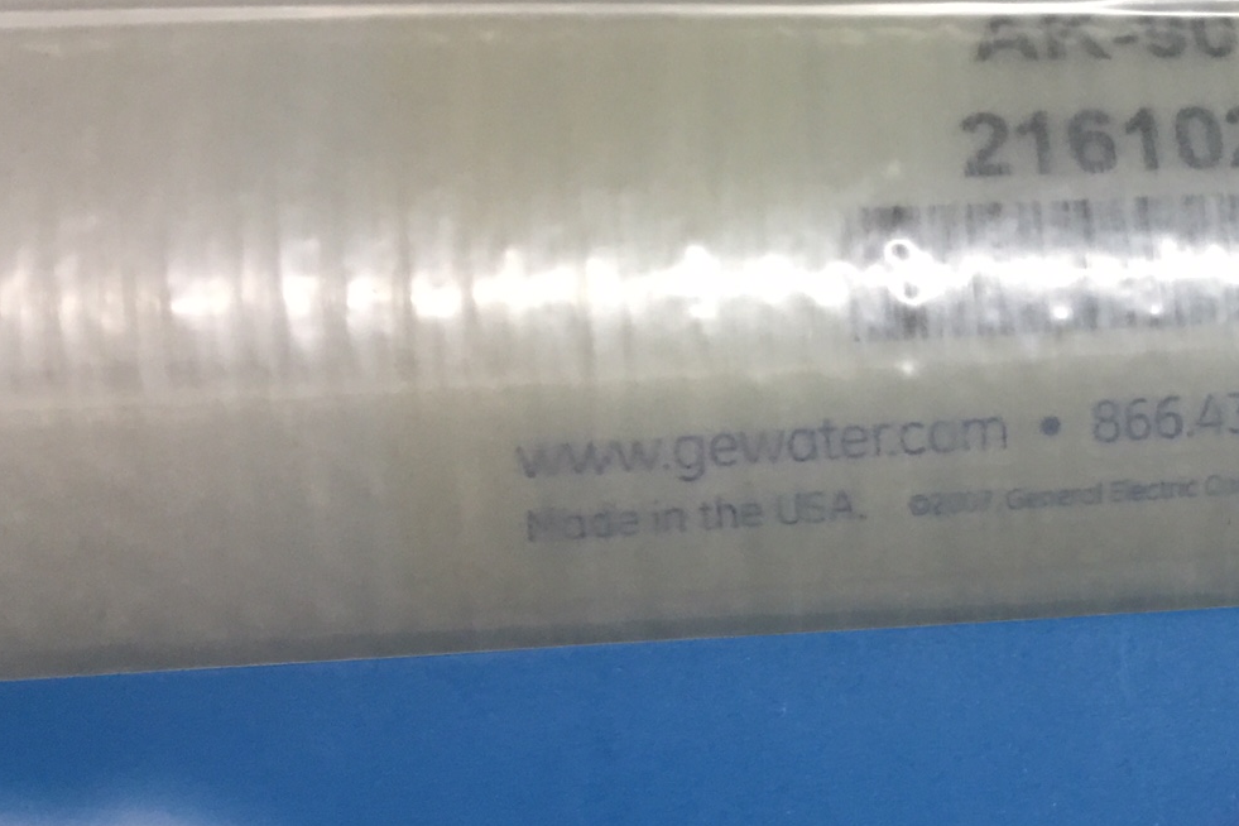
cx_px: 1220
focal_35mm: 62
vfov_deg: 21.9
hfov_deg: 30.3
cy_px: 501
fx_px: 2134
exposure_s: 1/17
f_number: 2.2
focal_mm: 4.15
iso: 64
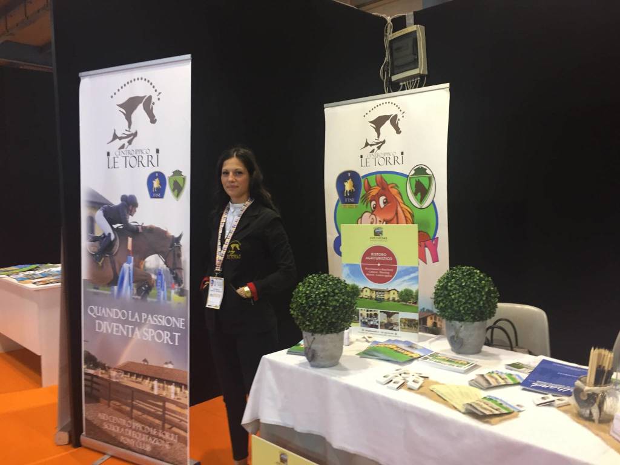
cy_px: 232
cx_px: 310
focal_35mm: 29
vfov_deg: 48.2
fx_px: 519
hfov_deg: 61.7
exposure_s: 1/33
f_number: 2.2
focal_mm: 4.15
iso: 160
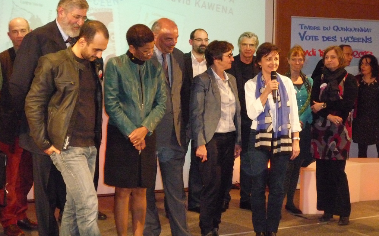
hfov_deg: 32.5
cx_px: 189
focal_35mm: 63
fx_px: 651
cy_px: 102
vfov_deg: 20.6
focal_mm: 10.4
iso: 1000
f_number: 4.7
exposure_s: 1/40
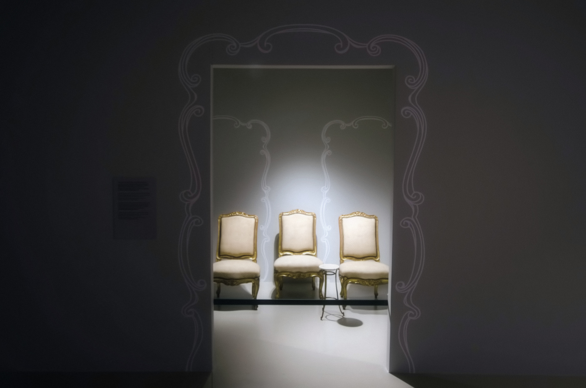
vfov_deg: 59.3
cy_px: 194
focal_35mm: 21
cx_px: 293
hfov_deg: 81.3
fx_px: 341
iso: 400
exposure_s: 1/2
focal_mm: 14
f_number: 4.8
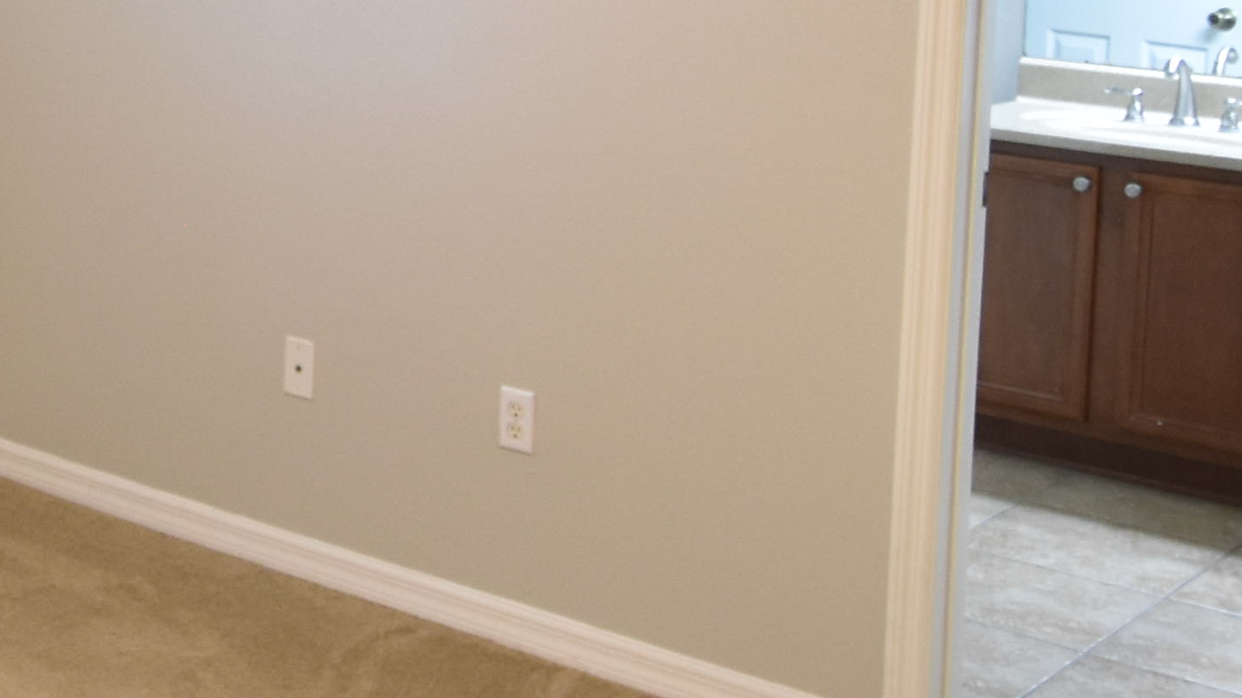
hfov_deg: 29.4
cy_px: -90
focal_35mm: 66
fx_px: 2173
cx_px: -57
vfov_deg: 17.6
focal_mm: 10
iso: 800
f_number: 3.5
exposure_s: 1/30
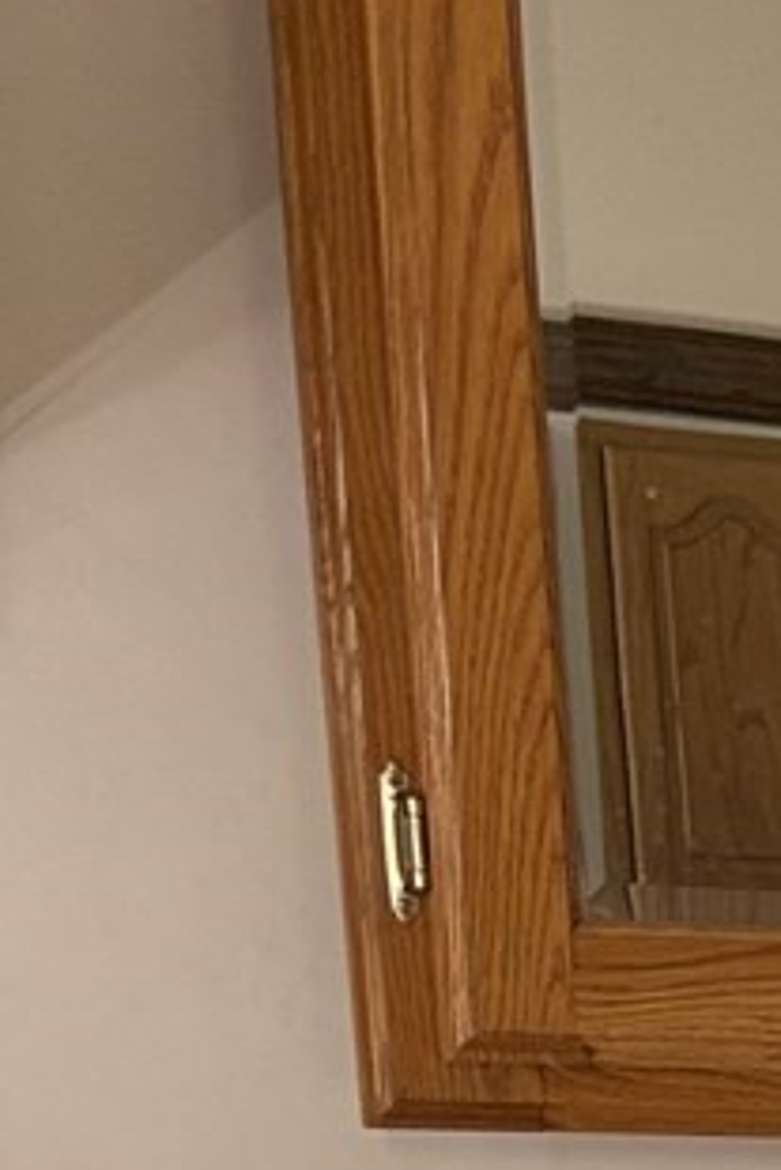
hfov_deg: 8.8
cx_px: 2143
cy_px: 2310
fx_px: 4355
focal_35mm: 134
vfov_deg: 13.3
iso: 125
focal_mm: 5.96
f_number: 1.6
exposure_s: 1/60
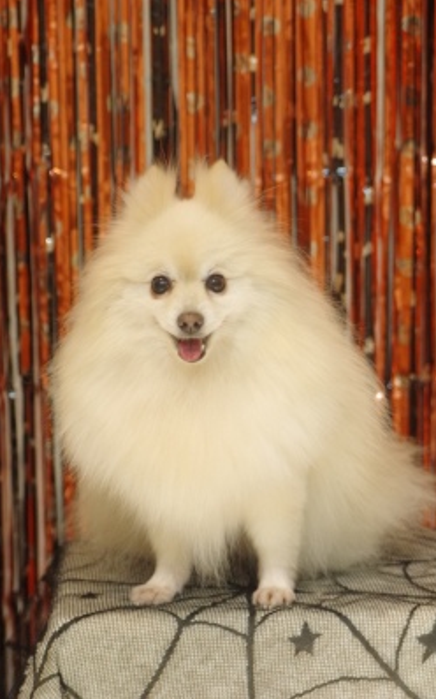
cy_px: 349
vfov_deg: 18.1
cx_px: 204
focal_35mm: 115
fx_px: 2187
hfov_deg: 11.4
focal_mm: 75
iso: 2500
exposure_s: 1/200
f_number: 3.2
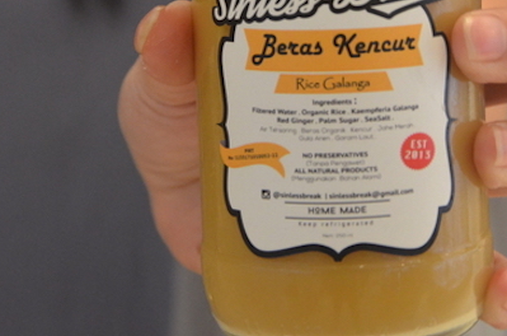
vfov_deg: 7.2
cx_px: 294
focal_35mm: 188
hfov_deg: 11.0
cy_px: -59
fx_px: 2641
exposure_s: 1/25
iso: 1600
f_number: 5
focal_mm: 50
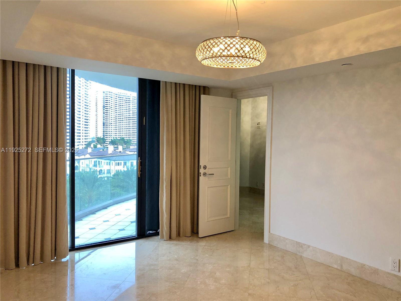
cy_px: 150
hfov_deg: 63.4
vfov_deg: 49.7
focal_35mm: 28
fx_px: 324
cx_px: 200
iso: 32
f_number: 1.8
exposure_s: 1/30
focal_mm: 4
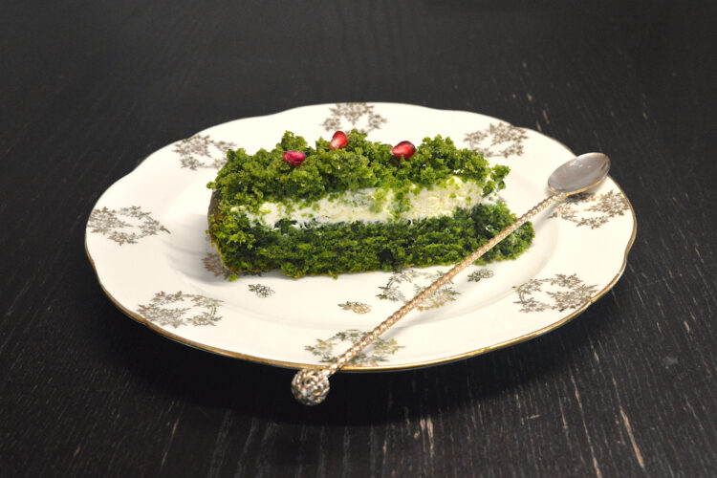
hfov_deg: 37.9
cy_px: 239
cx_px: 358
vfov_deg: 25.8
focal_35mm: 52
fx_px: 1046
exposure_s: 1/100
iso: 3200
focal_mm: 35
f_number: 10
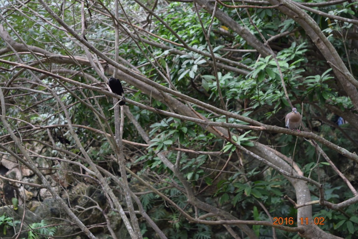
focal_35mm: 82
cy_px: 120
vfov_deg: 16.5
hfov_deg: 24.6
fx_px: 820
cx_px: 179
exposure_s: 1/80
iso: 400
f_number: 5.6
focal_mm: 55
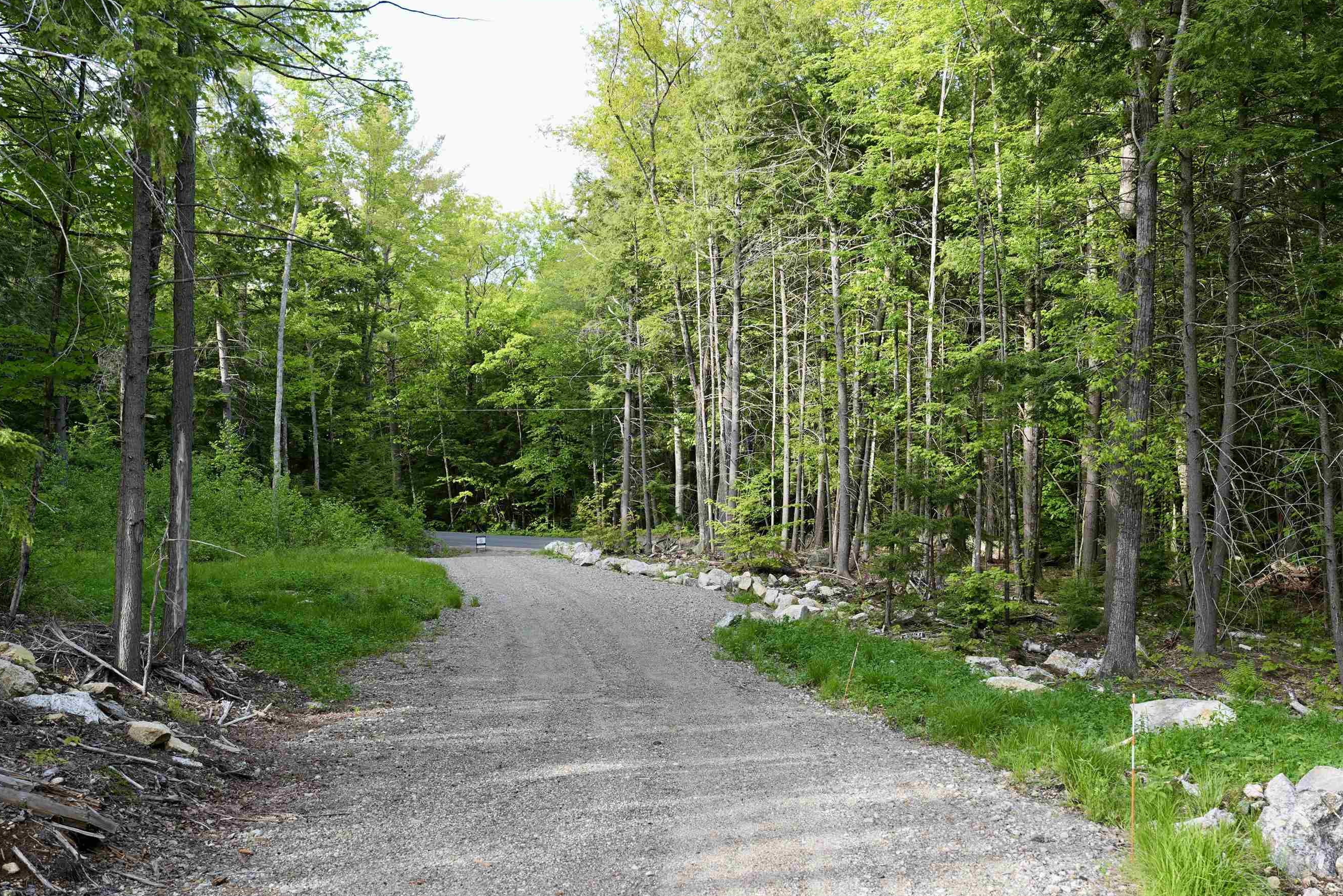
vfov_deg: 36.9
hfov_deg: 53.1
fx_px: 1343
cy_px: 473
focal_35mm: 36
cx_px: 685
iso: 250
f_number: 5
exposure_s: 1/200
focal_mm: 31
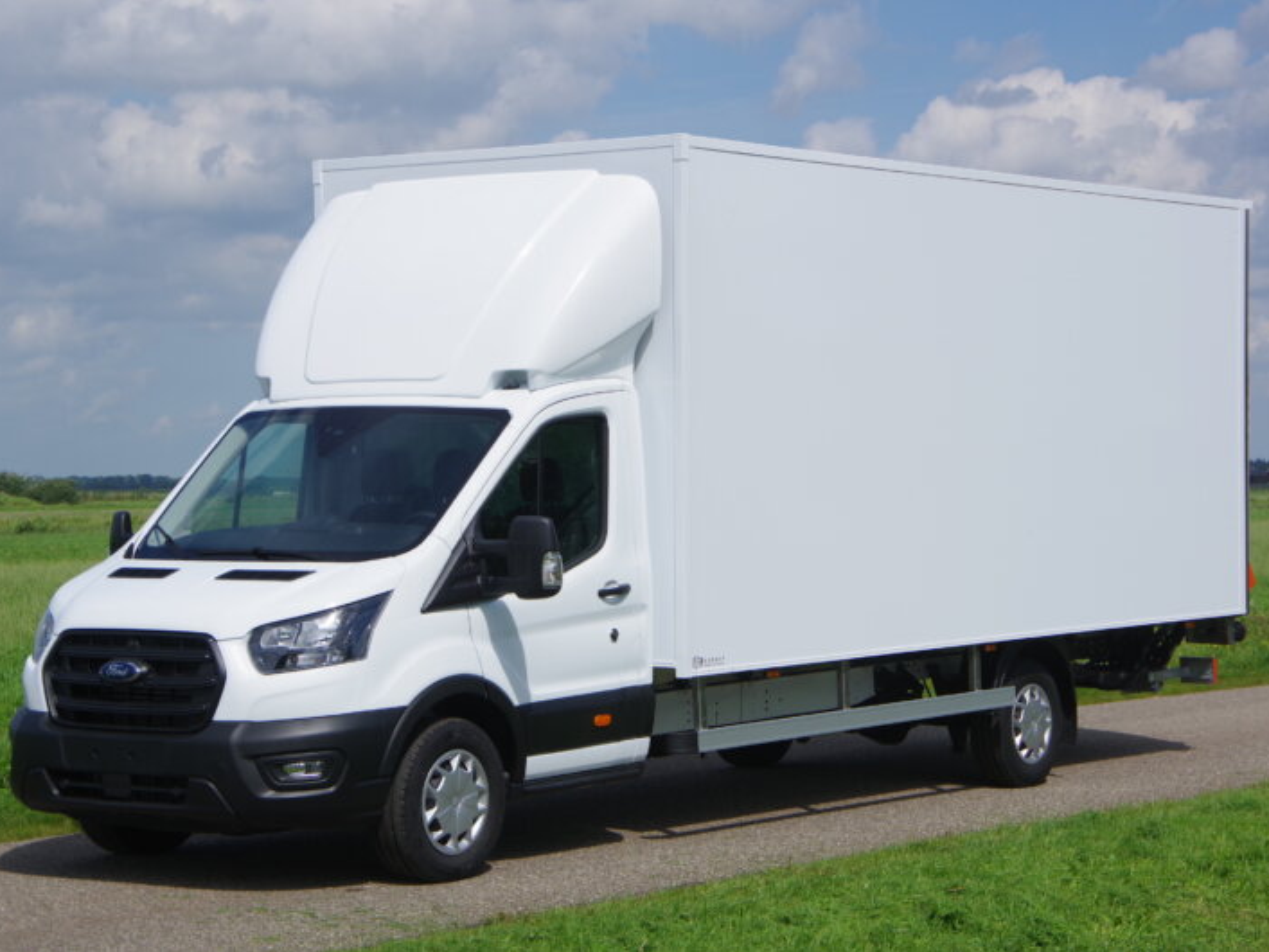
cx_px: 620
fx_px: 3154
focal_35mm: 86
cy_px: 477
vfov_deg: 17.2
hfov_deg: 22.8
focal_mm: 53
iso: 200
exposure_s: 1/1000
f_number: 7.1
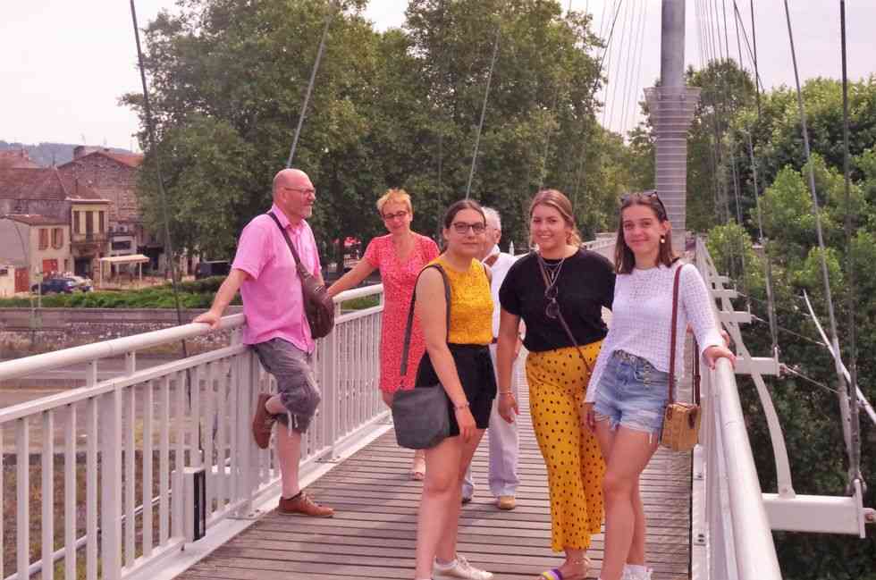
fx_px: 1263
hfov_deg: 38.3
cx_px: 438
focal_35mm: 52
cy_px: 290
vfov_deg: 25.9
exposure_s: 1/2000
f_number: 13
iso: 3200
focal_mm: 35
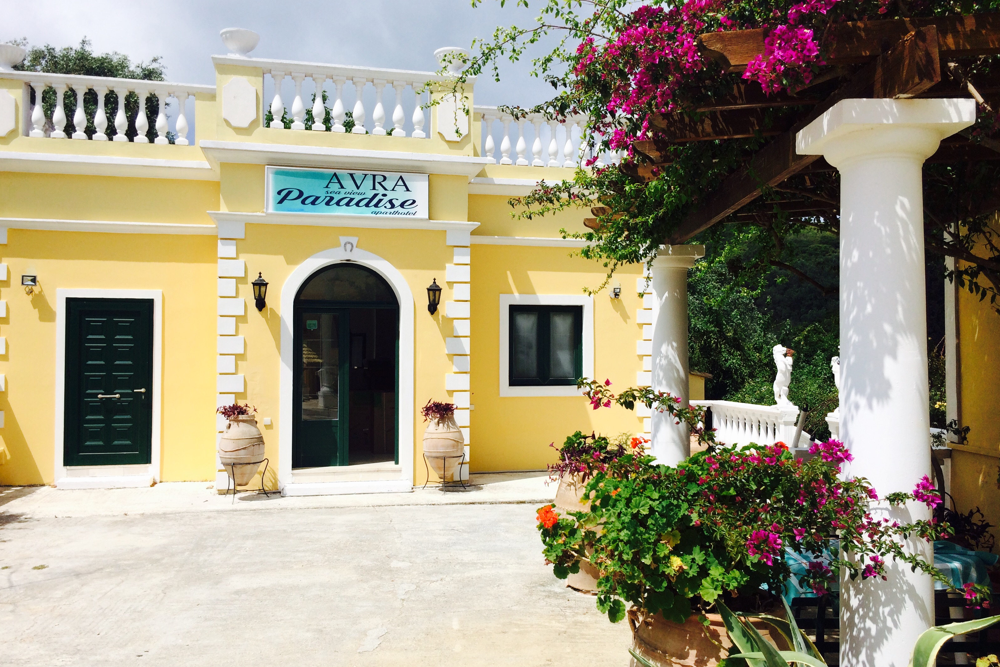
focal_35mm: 31
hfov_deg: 60.3
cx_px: 492
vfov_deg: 42.3
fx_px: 861
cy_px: 336
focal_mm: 4.15
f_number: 2.2
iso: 32
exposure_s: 1/3731
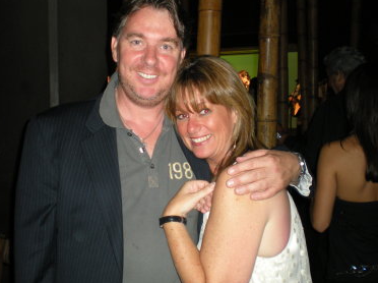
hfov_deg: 41.3
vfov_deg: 31.4
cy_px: 125
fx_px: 502
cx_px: 185
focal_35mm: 46
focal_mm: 6.3
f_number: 3.1
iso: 115
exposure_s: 1/60
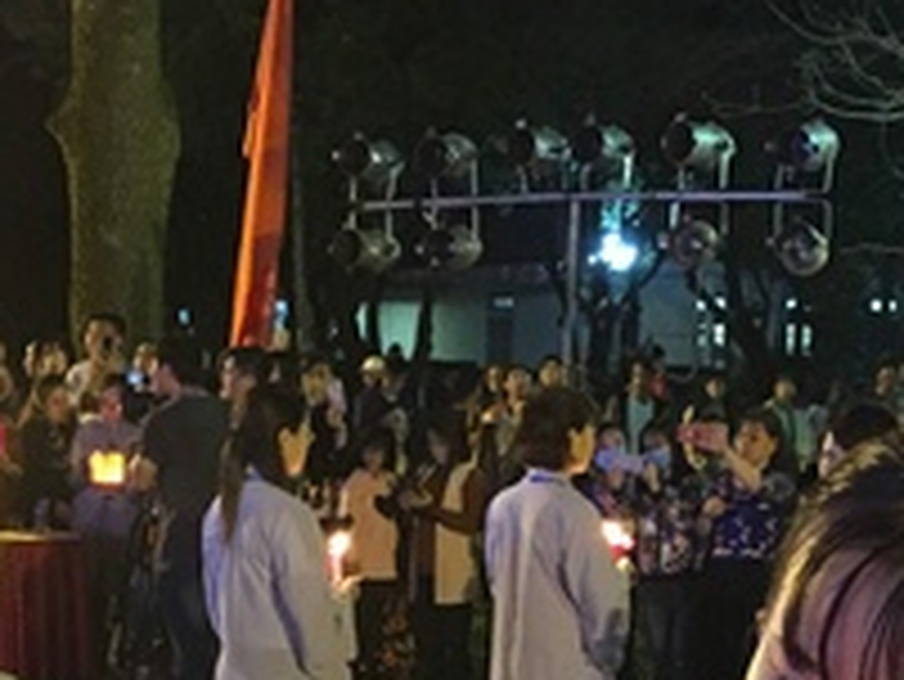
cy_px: 824
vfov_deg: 15.2
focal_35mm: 94
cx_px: 337
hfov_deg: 20.8
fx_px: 2456
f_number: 2.2
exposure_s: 1/4
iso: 100
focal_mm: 4.15
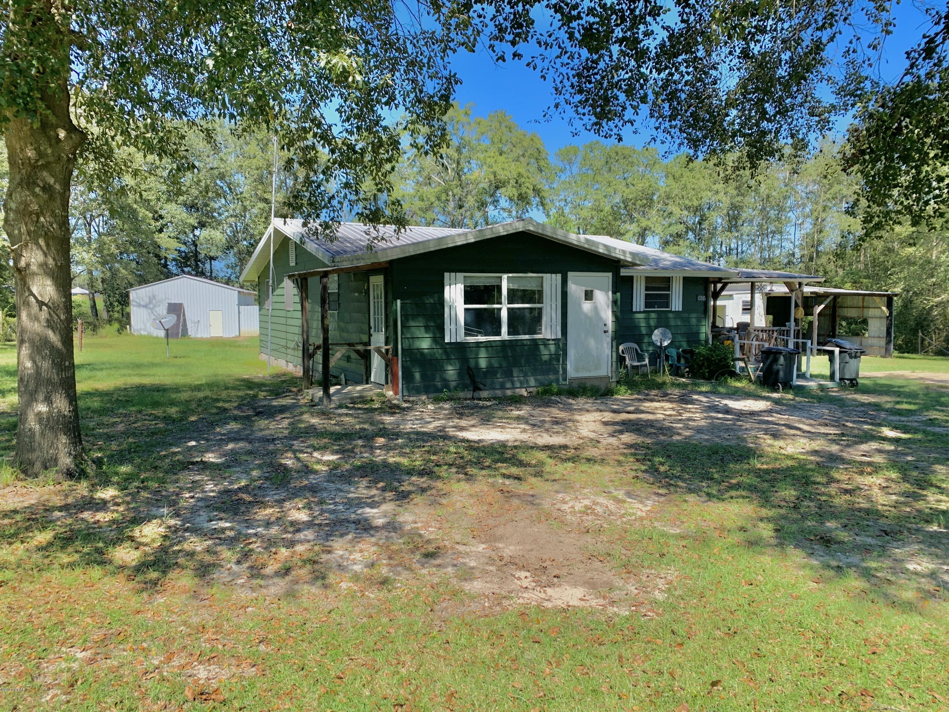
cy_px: 356
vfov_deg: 53.1
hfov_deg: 67.3
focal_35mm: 26
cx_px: 474
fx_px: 713
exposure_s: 1/887
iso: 25
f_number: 1.8
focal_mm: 4.25
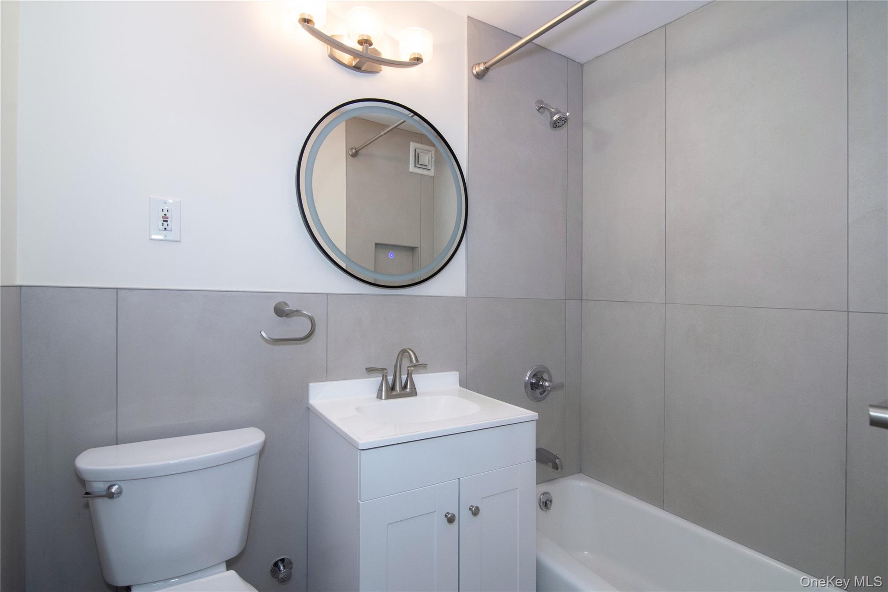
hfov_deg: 95.0
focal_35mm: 16
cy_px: 296
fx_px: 407
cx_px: 444
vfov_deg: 72.0
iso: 640
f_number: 8
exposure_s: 1/60
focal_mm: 11
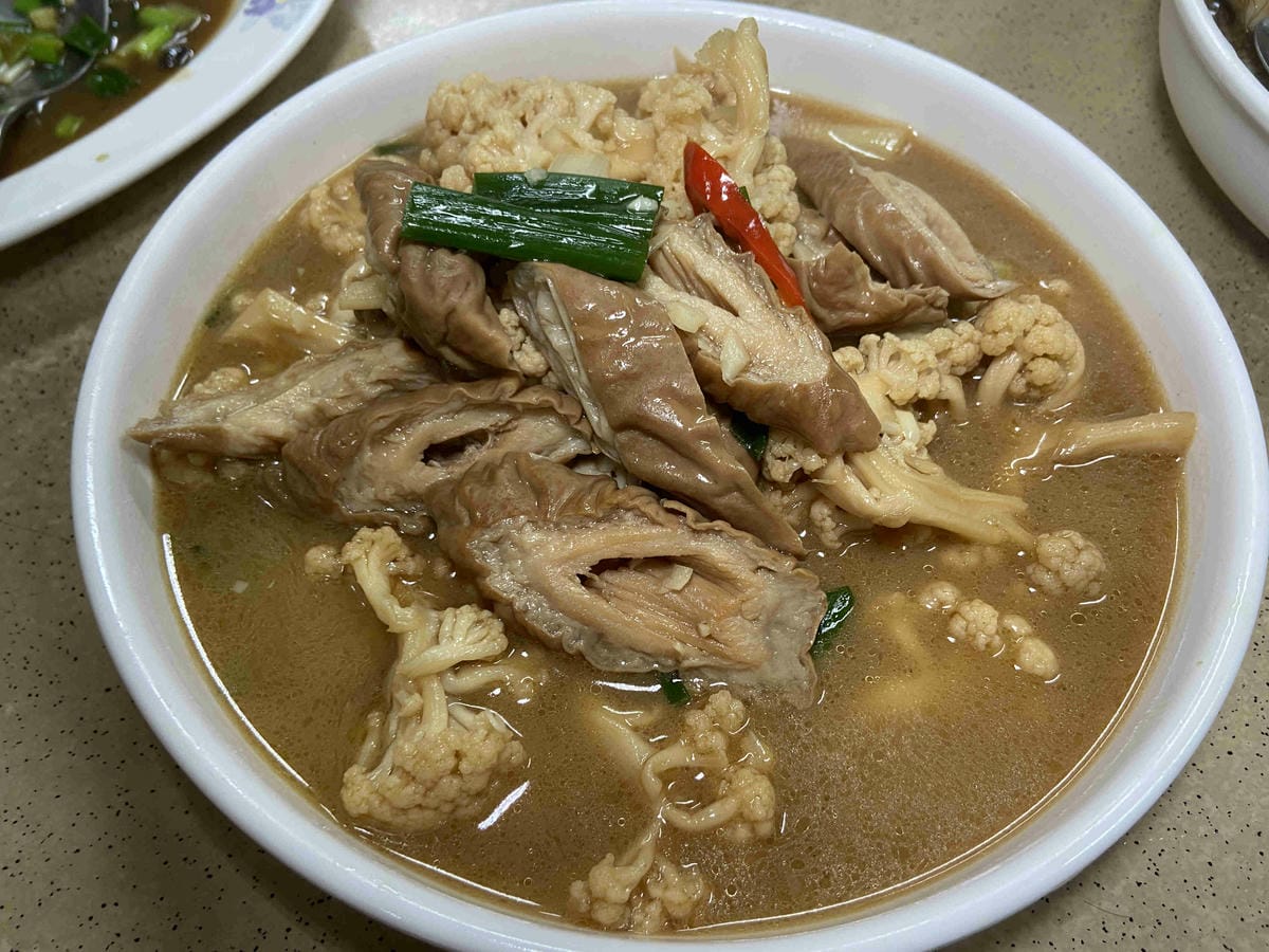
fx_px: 953
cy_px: 476
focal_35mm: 26
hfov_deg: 67.3
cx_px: 634
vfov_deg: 53.1
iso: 80
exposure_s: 1/60
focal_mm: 4.25
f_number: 1.8
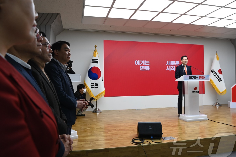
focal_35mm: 25
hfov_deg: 71.5
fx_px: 164
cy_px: 79
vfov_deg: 51.3
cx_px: 117
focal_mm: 24
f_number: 6.3
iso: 1000
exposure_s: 1/320
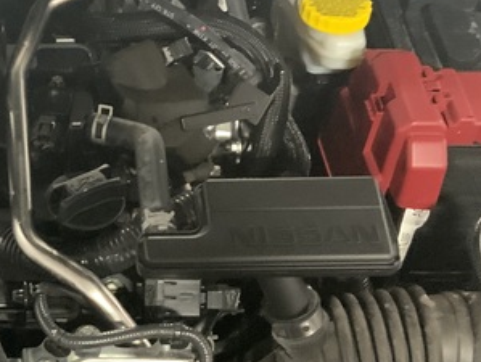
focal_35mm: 93
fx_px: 1294
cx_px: -66
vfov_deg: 15.9
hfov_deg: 20.0
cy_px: 203
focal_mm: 3
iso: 250
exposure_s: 1/40
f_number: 1.8
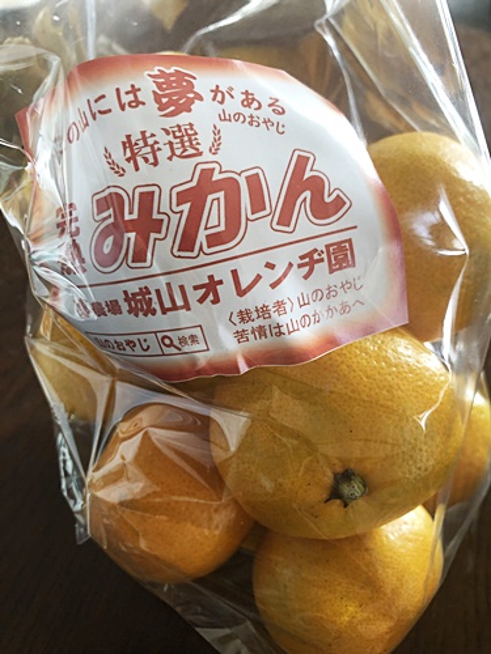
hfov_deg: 49.7
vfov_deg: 63.4
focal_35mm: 28
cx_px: 246
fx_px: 530
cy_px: 327
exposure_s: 1/24
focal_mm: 3.99
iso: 40
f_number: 1.8
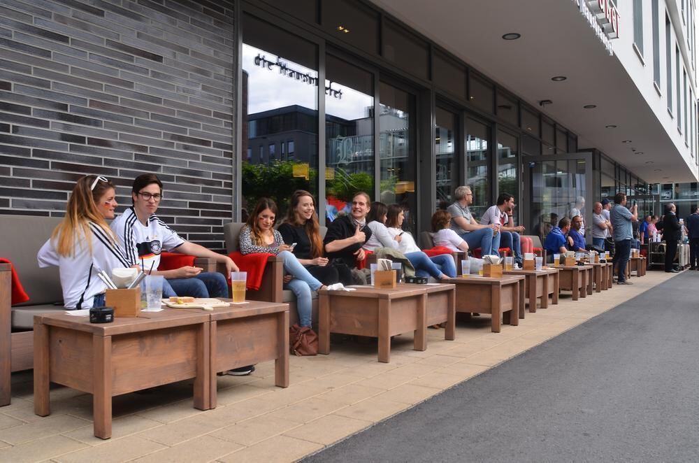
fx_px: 581
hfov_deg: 62.0
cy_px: 232
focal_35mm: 30
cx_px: 350
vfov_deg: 43.4
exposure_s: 1/250
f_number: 5.6
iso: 200
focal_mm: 20
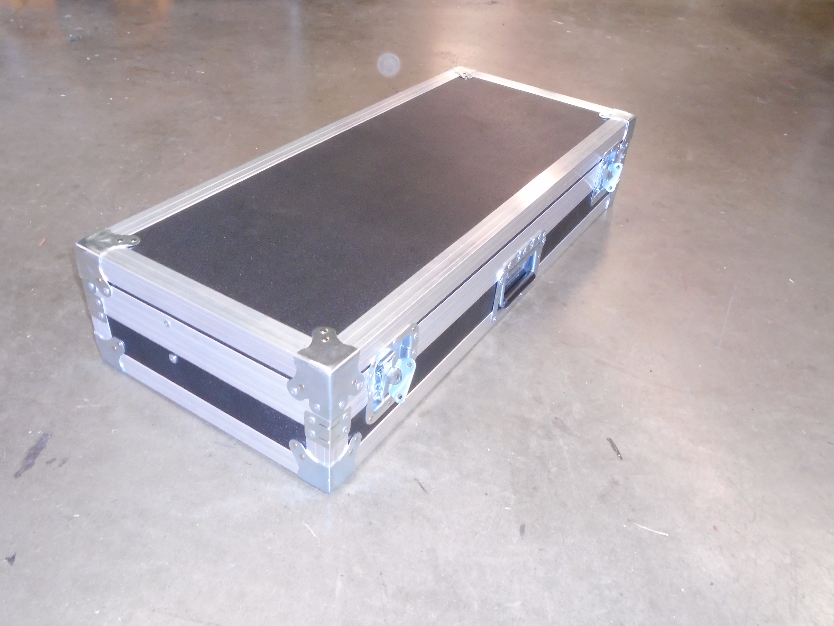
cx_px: 417
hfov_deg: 58.4
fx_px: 747
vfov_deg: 45.4
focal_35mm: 31
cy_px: 313
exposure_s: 1/40
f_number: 3.5
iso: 400
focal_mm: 5.5
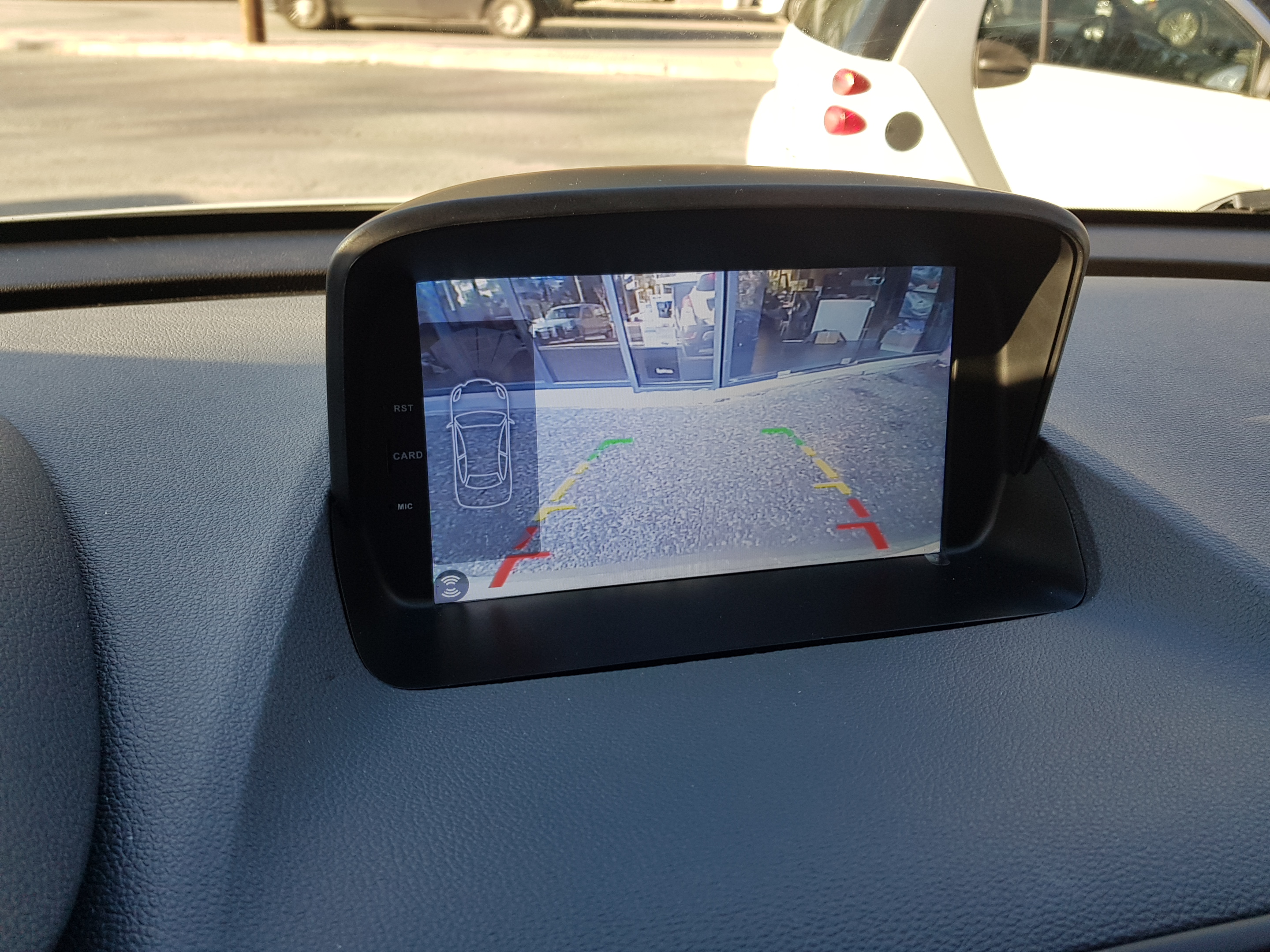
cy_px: 476
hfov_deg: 67.3
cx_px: 635
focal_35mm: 26
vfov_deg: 53.1
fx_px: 954
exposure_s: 1/125
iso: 40
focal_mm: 4.2
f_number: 1.7
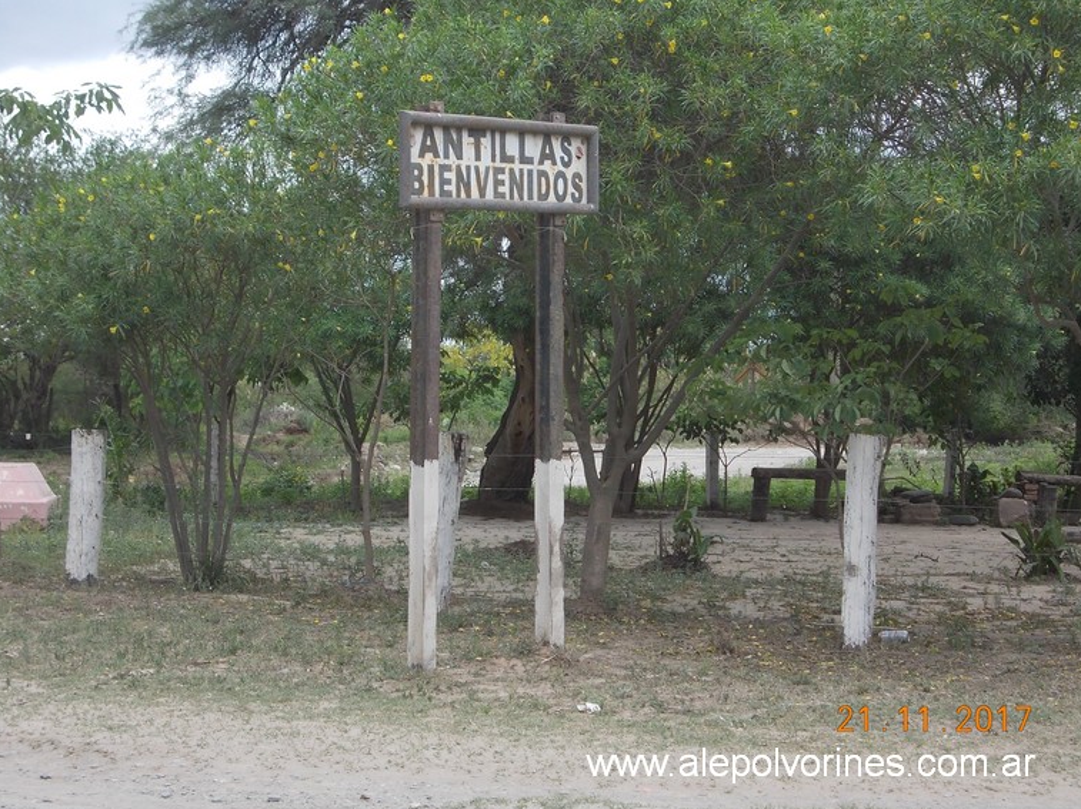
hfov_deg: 23.6
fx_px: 2591
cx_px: 541
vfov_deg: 17.8
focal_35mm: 83
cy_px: 407
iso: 80
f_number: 4.8
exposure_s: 1/160
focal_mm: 11.6
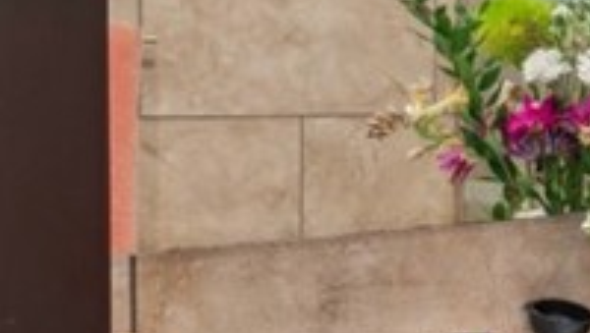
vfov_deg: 13.3
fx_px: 1425
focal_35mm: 91
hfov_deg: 17.2
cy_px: 106
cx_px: 1171
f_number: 8
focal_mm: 17
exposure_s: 1/3.33
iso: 100
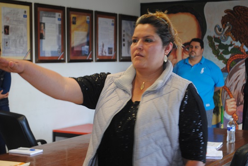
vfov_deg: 18.2
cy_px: 83
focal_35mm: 75
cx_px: 124
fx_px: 517
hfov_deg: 27.0
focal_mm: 50
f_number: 5.6
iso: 400
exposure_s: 1/25
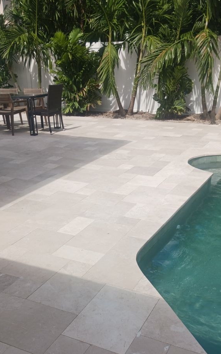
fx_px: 385
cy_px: 246
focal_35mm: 40
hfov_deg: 32.0
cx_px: 103
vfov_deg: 48.1
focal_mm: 4
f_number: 1.8
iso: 20
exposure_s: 1/340
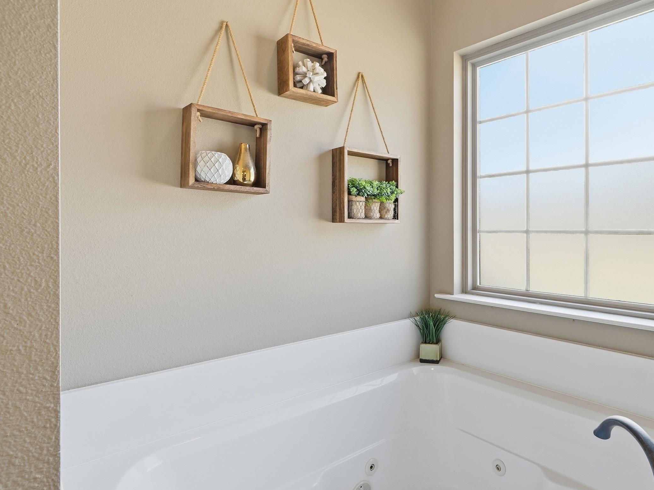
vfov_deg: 63.4
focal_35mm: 21
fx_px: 397
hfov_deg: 76.8
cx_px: 429
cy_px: 236
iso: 250
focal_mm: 10
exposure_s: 1/100
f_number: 9
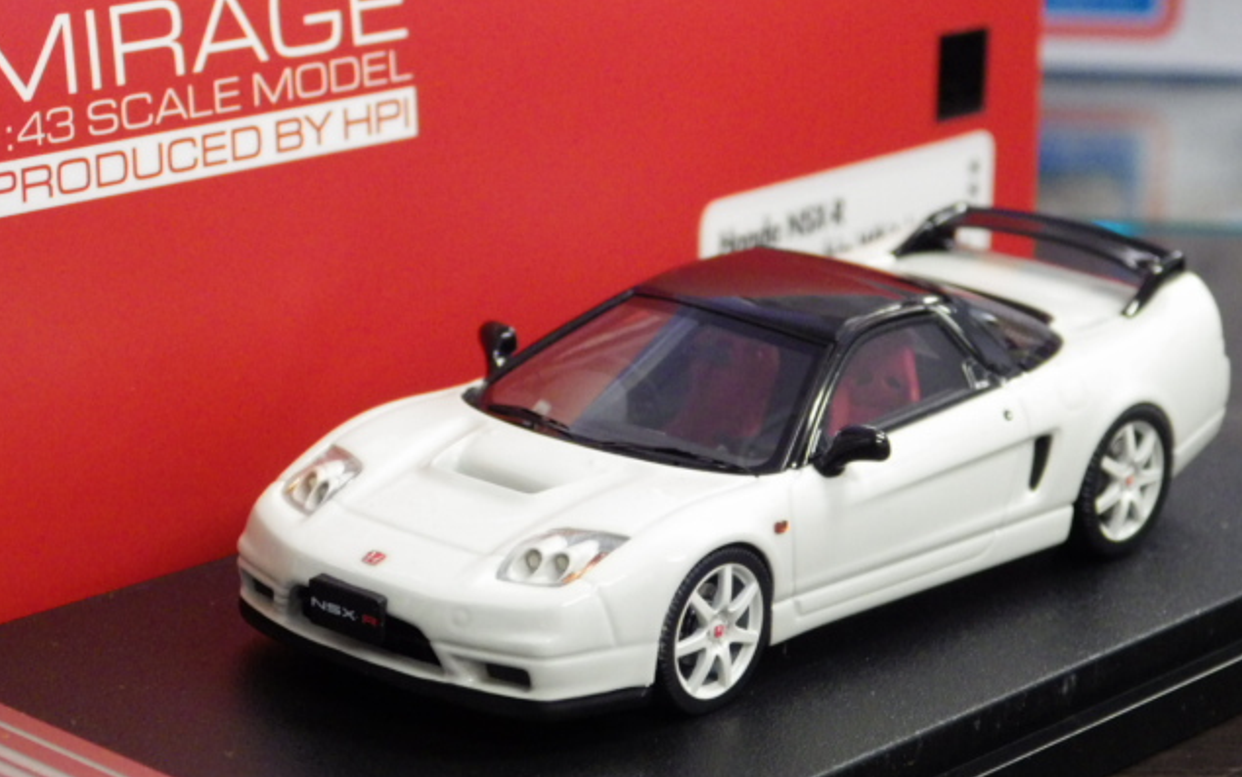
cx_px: 618
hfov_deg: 18.9
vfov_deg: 11.9
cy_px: 358
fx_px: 3724
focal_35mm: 110
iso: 800
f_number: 4.6
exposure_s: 1/30
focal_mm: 18.4
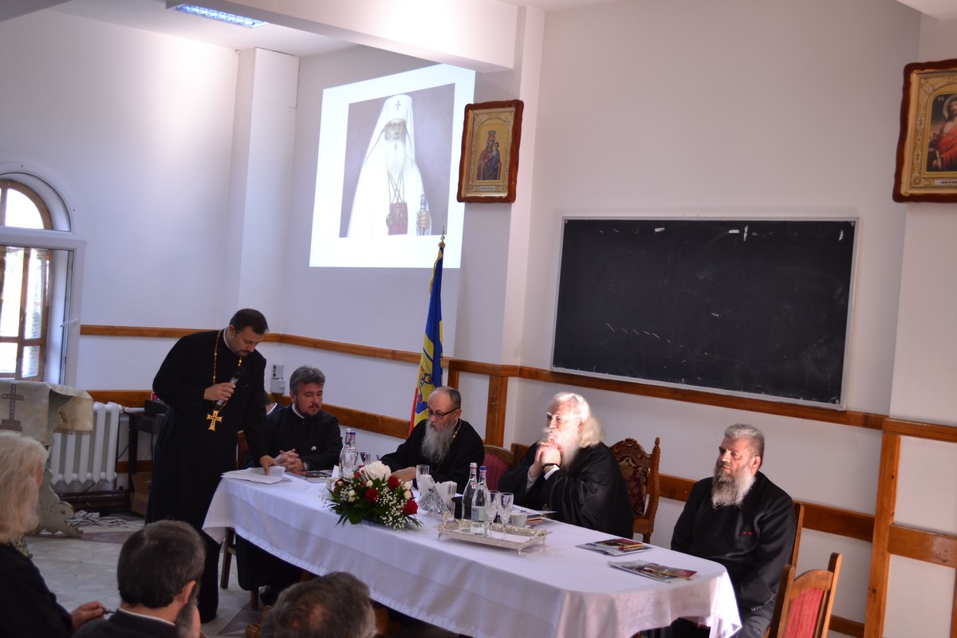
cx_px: 478
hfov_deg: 45.0
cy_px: 319
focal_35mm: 44
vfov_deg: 30.8
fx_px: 1156
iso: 200
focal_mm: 29
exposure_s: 1/20
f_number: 4.5
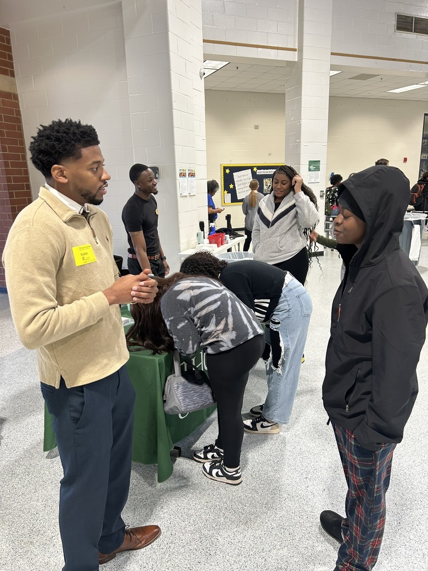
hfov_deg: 53.1
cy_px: 286
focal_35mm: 26
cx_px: 214
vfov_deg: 67.3
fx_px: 429
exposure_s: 1/60
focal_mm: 5.7
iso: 80
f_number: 1.5
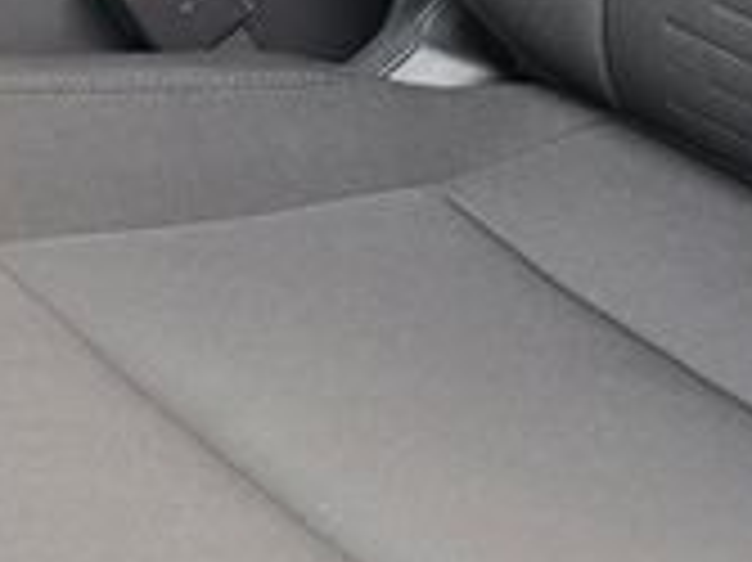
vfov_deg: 9.9
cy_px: -468
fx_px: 3061
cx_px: 162
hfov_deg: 13.9
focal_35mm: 141
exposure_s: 1/180
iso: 50
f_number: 1.7
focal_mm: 6.3
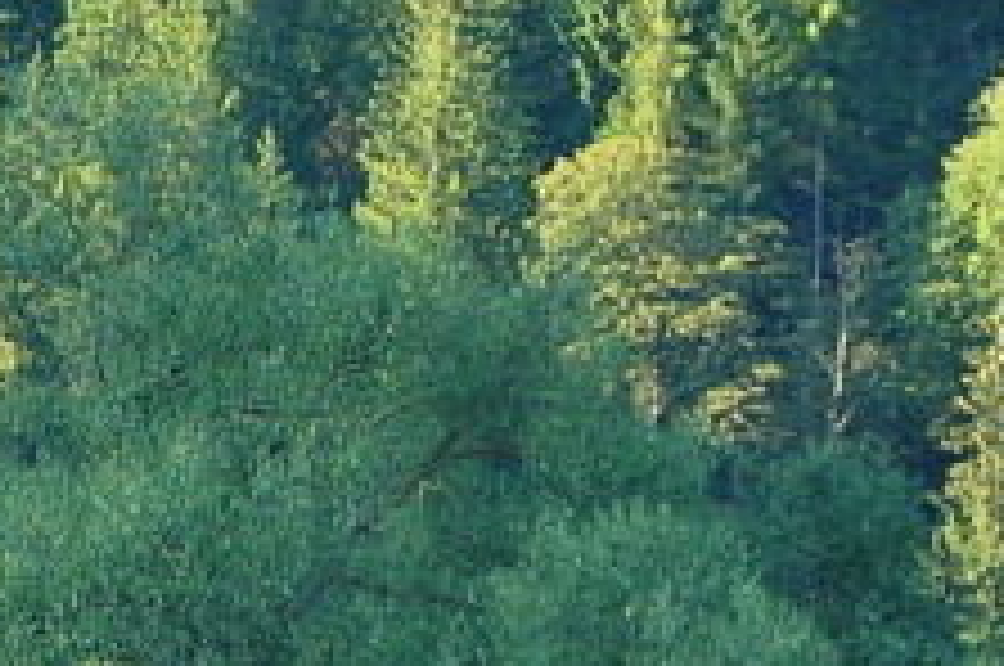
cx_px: 221
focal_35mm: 420
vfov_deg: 3.2
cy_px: 1604
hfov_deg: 4.9
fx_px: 11696
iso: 400
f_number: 5
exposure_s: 1/100
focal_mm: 52
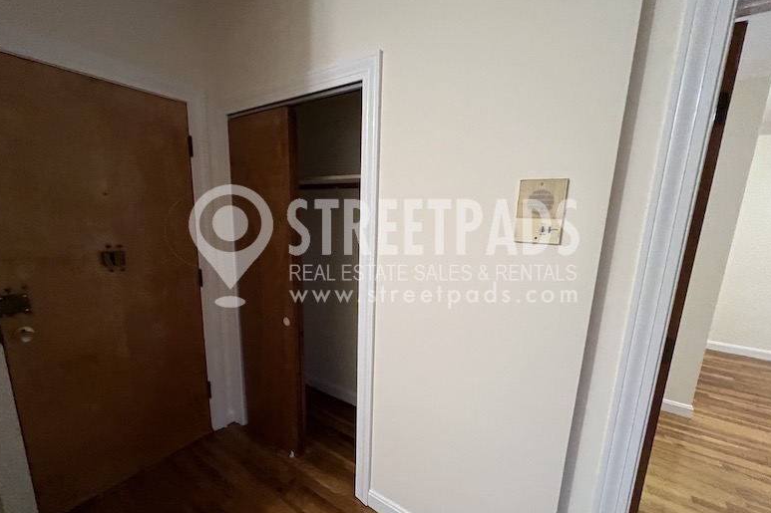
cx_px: 384
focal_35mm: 14
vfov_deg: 81.0
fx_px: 300
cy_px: 278
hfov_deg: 104.3
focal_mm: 1.57
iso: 800
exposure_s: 1/60
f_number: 1.8
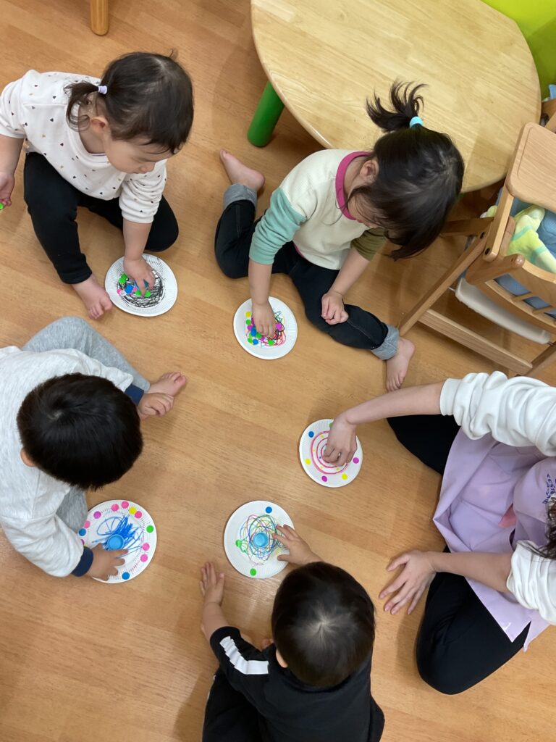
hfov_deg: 48.2
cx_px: 278
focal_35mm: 29
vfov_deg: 61.7
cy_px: 371
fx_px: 621
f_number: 1.8
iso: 40
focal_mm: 3
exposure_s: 1/60
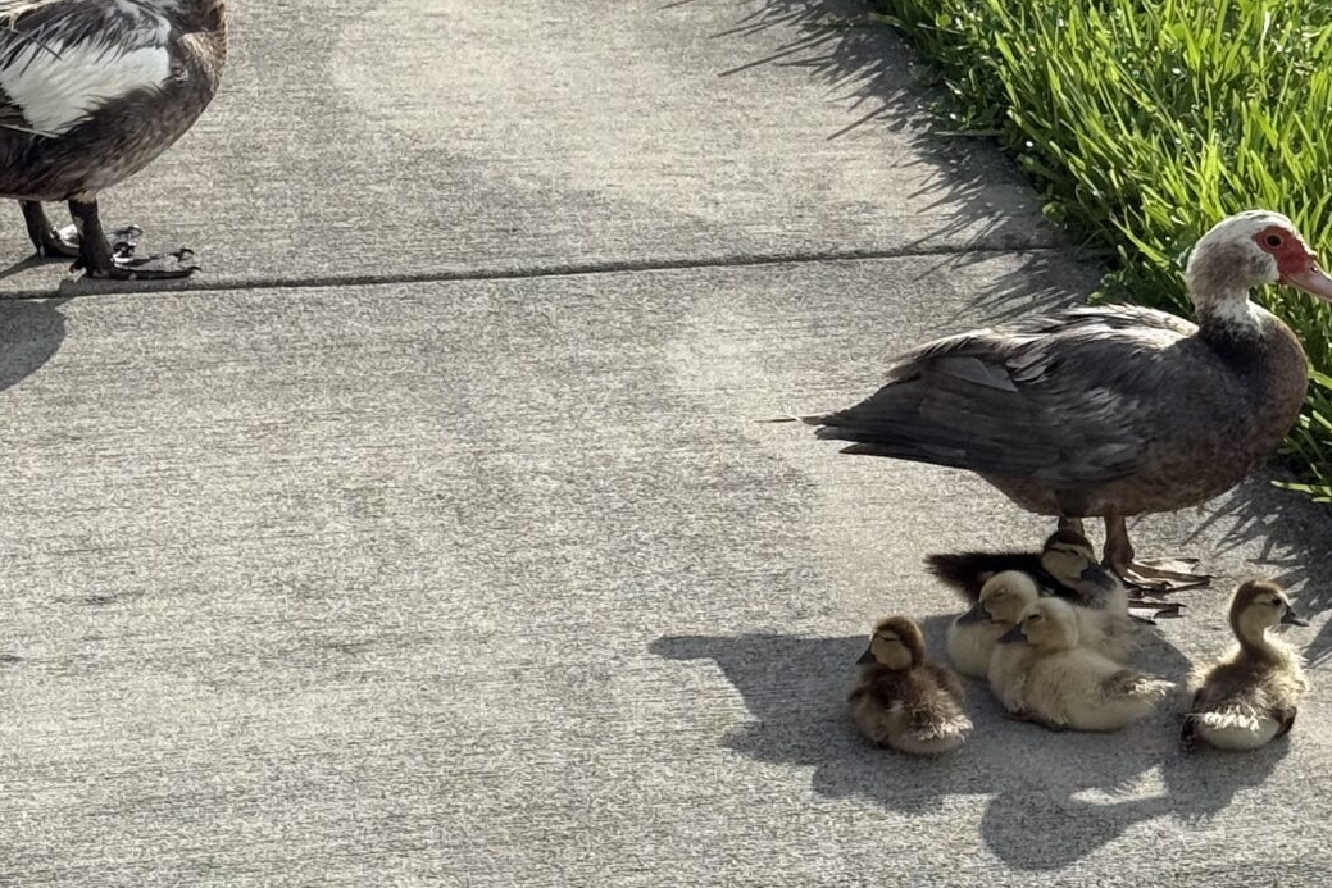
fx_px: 4551
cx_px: 1001
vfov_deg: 11.1
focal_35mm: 123
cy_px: 313
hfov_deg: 16.6
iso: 64
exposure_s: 1/6024
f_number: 1.78
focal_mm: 6.76
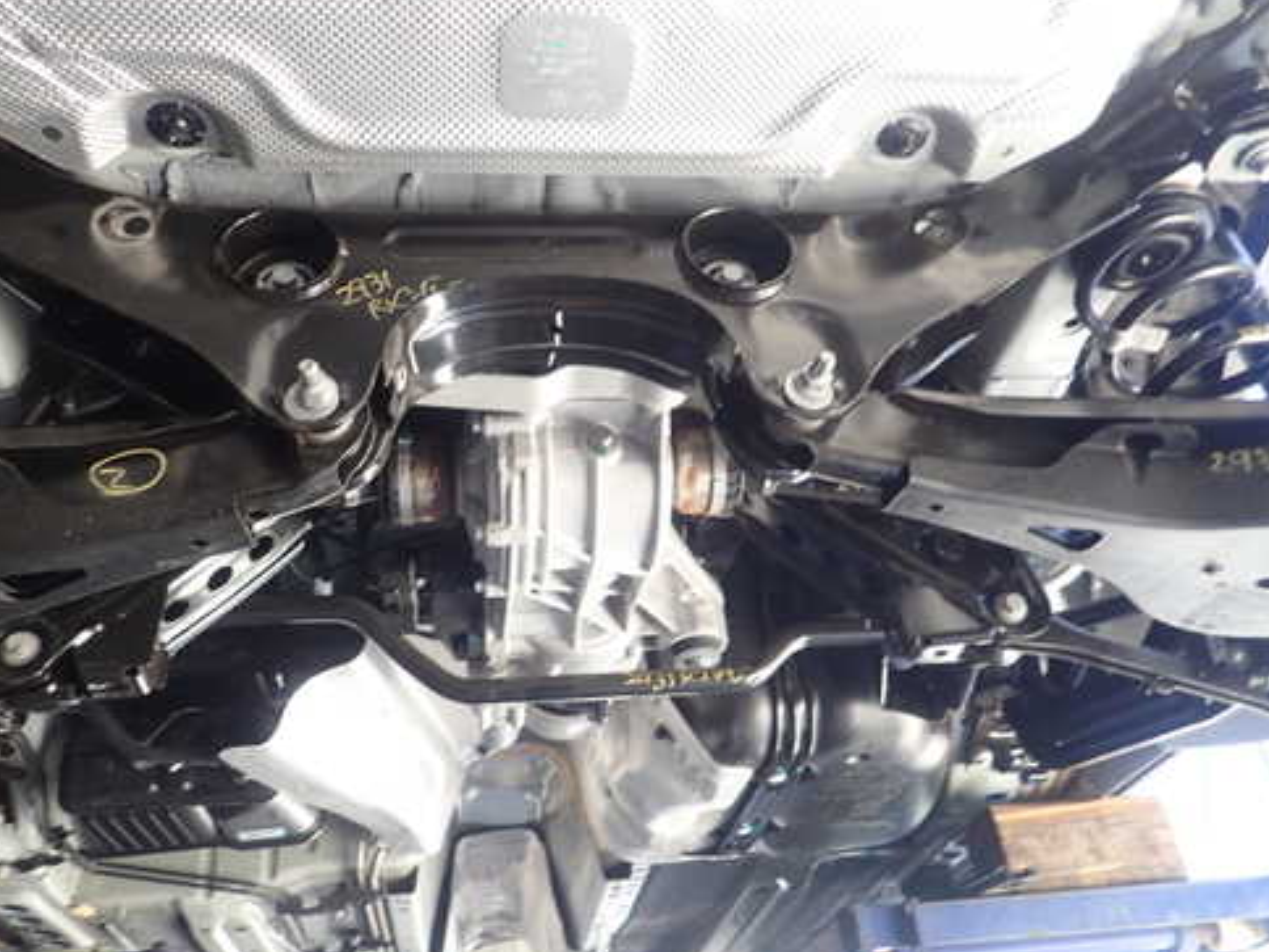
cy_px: 469
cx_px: 598
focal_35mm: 31
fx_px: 1136
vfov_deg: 45.4
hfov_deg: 58.3
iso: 200
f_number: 2
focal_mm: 4.5
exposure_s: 1/60
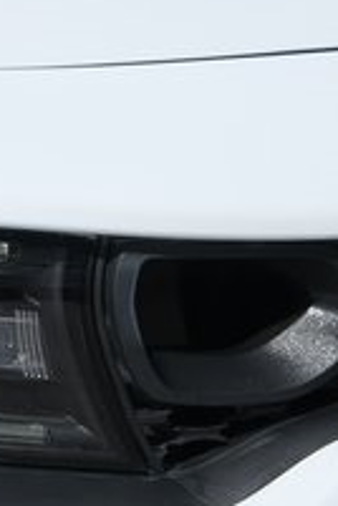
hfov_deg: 3.2
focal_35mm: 423
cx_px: -199
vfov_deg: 4.9
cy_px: 339
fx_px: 5957
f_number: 5
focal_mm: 55
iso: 160
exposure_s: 1/1600
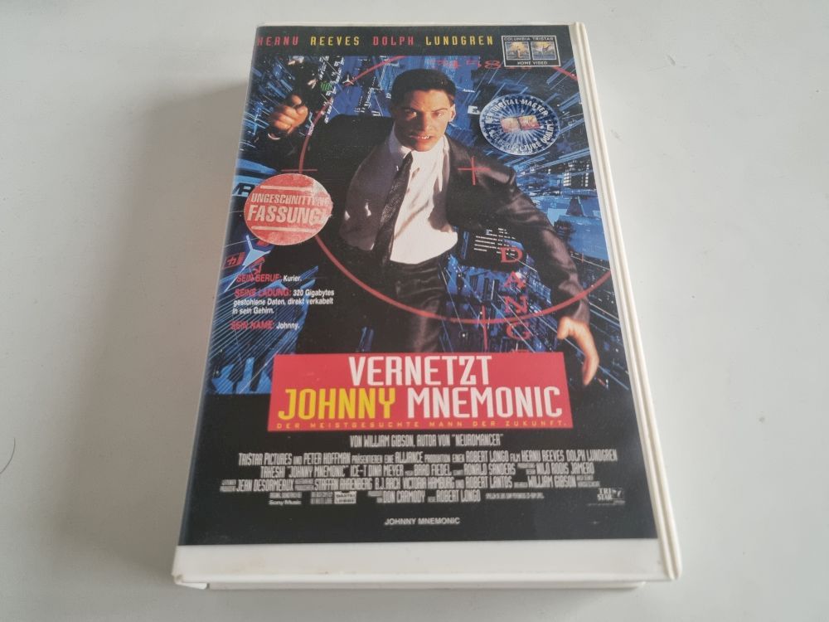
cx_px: 414
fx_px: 623
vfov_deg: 53.1
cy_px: 311
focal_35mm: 26
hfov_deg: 67.3
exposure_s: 1/50
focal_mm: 5.4
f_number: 1.8
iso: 400
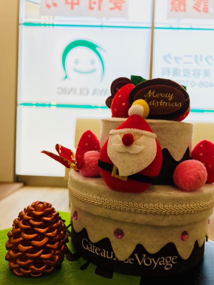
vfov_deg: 63.4
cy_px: 142
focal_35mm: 28
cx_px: 107
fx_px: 231
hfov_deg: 49.7
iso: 20
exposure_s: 1/160
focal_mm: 3.99
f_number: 1.8
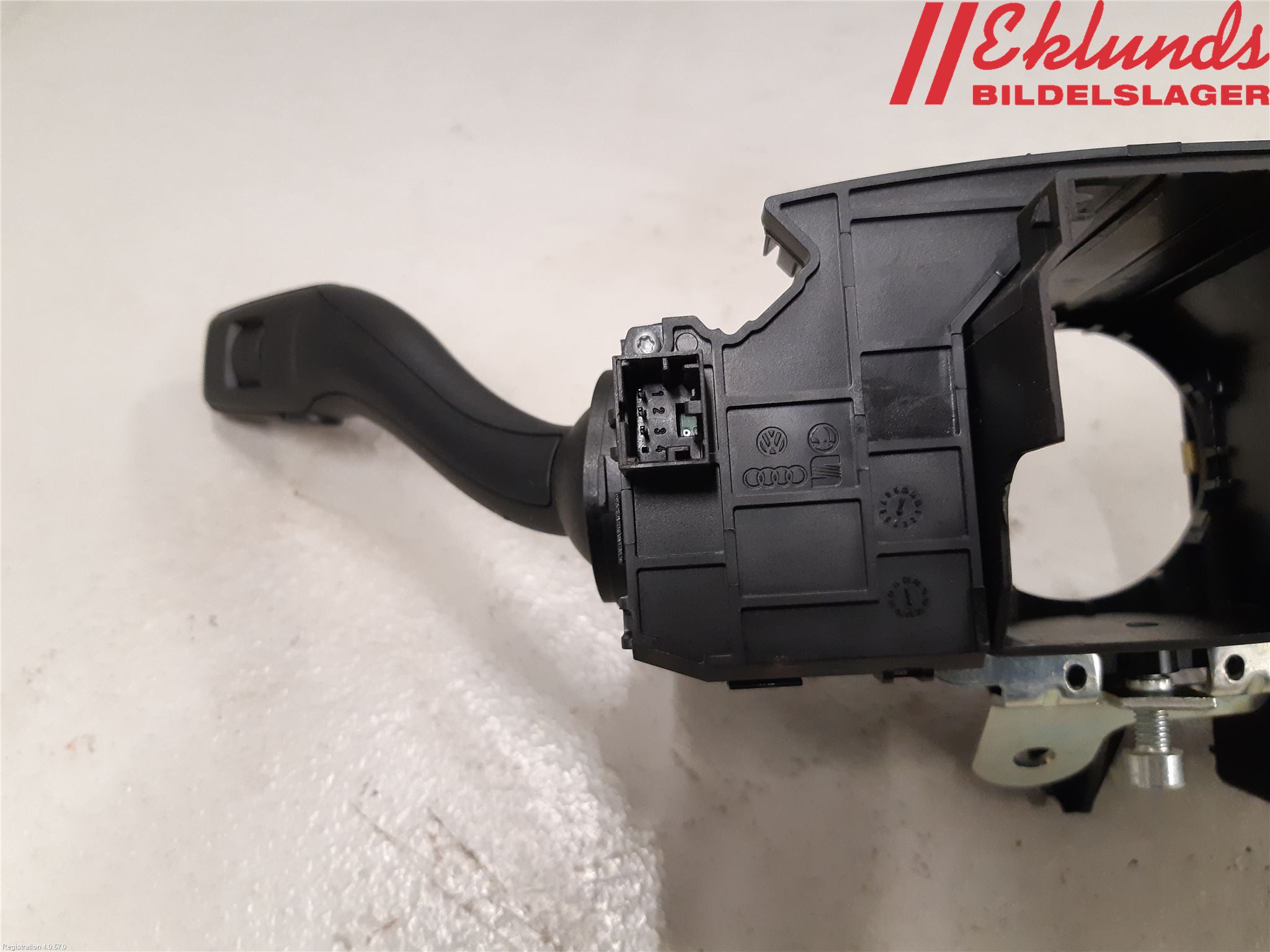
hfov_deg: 67.3
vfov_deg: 53.1
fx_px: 954
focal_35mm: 26
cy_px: 476
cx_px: 635
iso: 250
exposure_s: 1/50
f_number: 1.7
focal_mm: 3.93
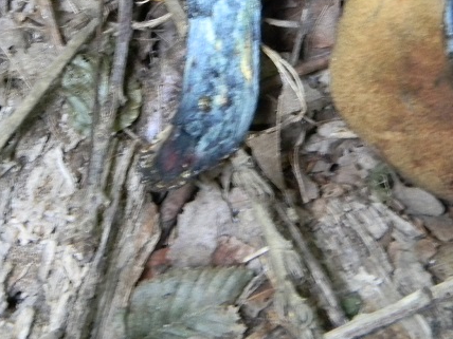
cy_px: 35
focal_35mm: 155
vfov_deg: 9.5
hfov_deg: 12.7
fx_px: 2028
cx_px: 301
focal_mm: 15.1
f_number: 4.5
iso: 400
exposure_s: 1/2.7
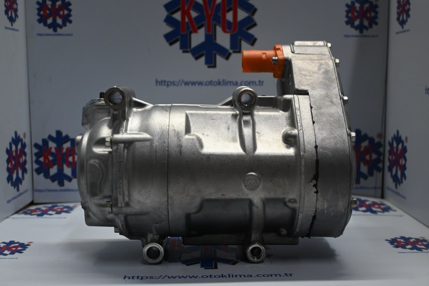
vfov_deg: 30.8
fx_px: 518
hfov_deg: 45.0
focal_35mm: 44
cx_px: 214
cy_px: 143
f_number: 4.8
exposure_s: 1/125
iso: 640
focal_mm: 29
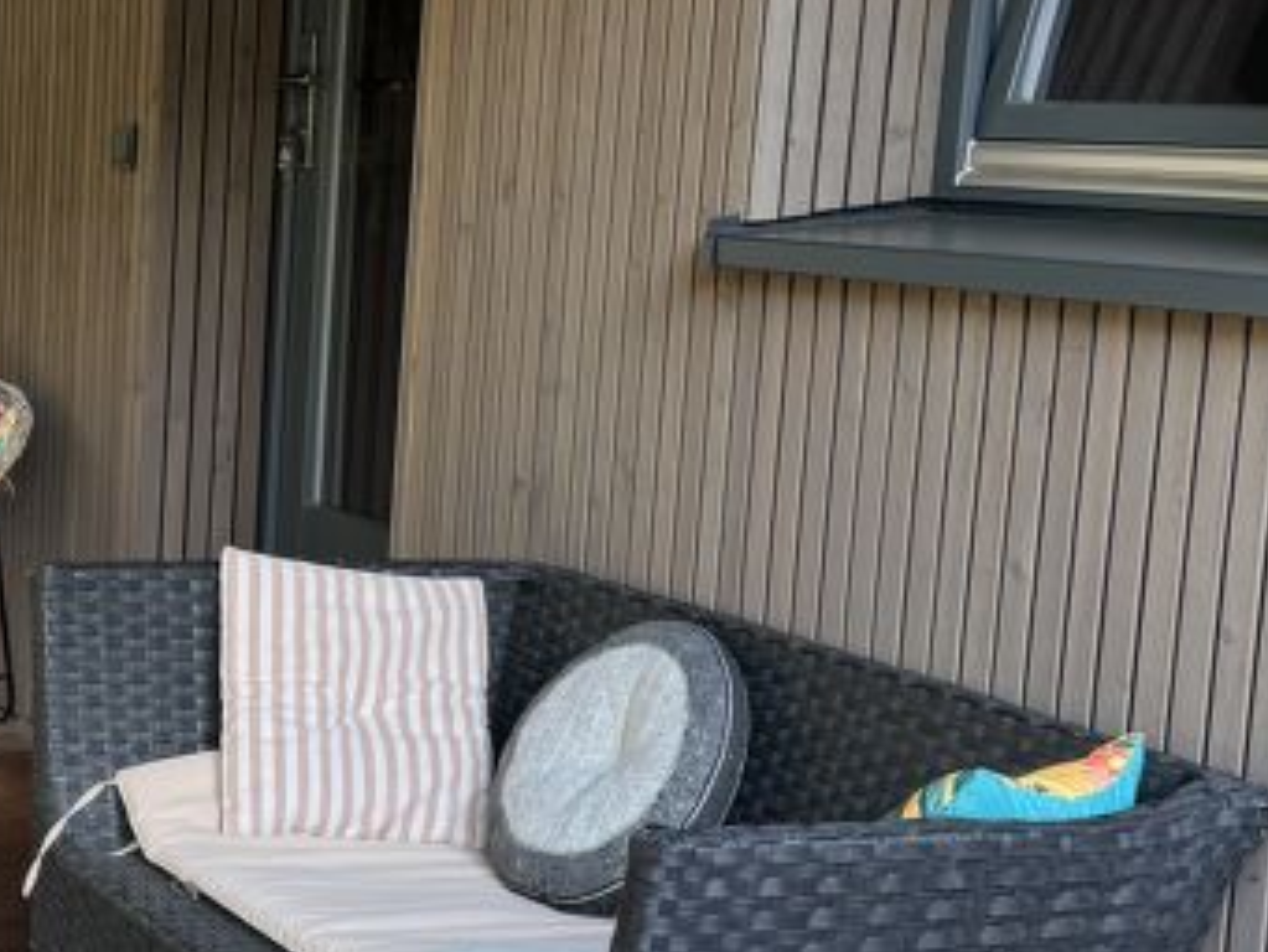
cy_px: 491
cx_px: 242
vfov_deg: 20.5
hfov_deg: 26.5
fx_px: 2638
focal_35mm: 72
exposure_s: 1/121
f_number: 1.78
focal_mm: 6.76
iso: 64
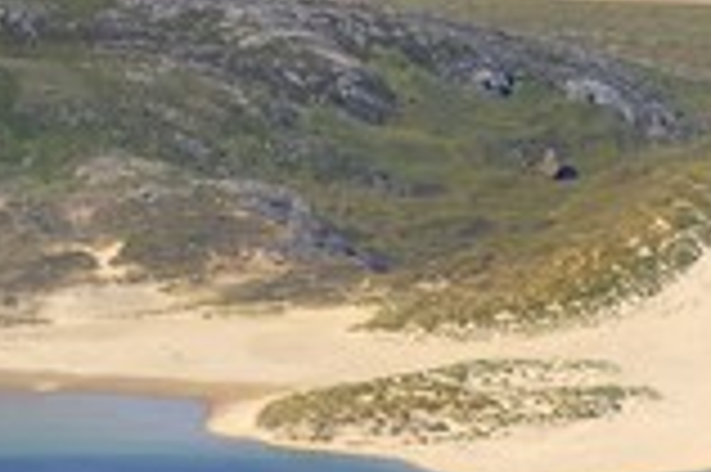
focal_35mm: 532
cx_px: 918
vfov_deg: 2.6
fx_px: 10496
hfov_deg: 3.9
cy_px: 193
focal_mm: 200
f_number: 10
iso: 400
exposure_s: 1/800
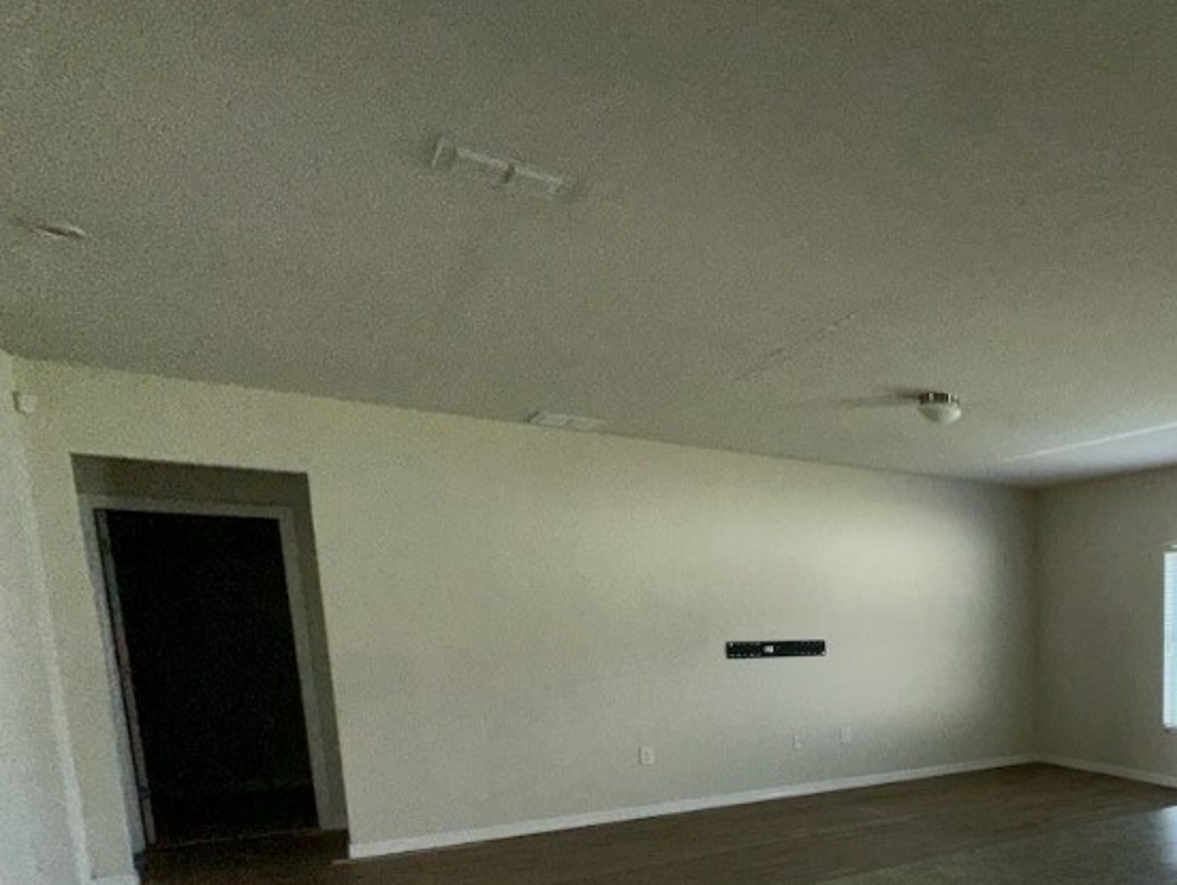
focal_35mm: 26
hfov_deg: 56.5
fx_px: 885
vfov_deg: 49.2
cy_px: 742
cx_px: 1092
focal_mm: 2.22
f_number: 2.2
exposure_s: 1/274
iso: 32
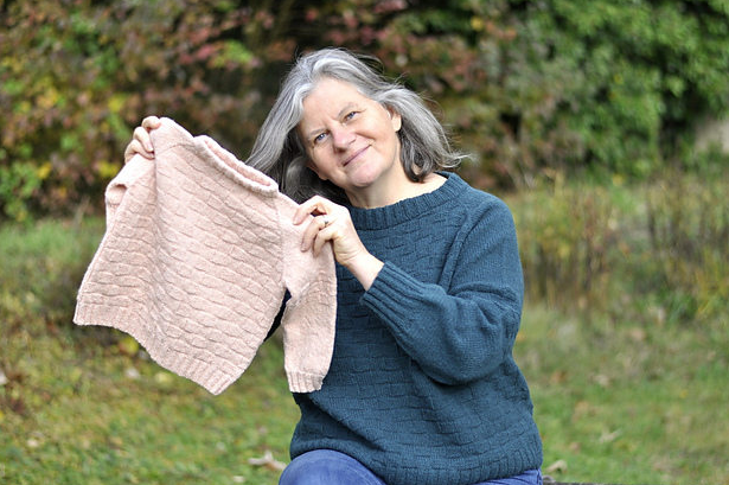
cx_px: 376
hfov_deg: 26.0
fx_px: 1578
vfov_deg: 17.5
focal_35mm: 78
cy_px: 239
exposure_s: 1/4000
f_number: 1.8
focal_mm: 50
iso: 200
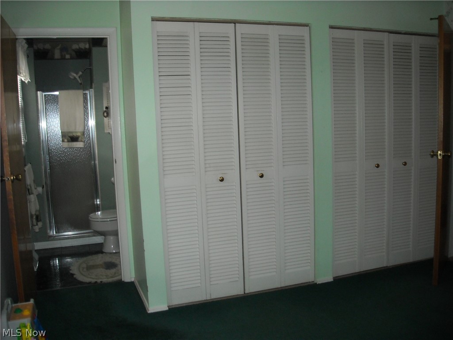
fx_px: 458
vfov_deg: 40.7
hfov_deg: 52.6
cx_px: 226
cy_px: 170
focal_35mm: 35
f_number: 2.8
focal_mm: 5.7
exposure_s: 1/60
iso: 200
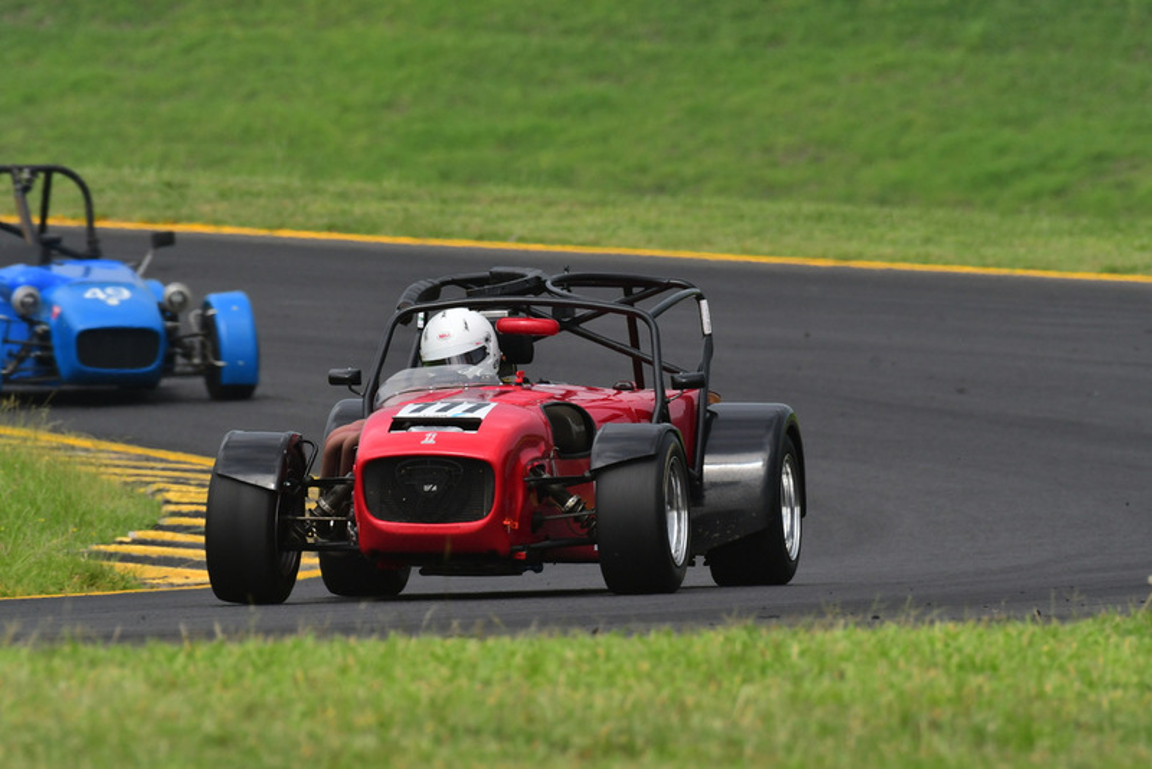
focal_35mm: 690
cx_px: 576
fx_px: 22087
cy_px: 384
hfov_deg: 3.0
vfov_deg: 2.0
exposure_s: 1/640
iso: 500
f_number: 10
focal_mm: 460
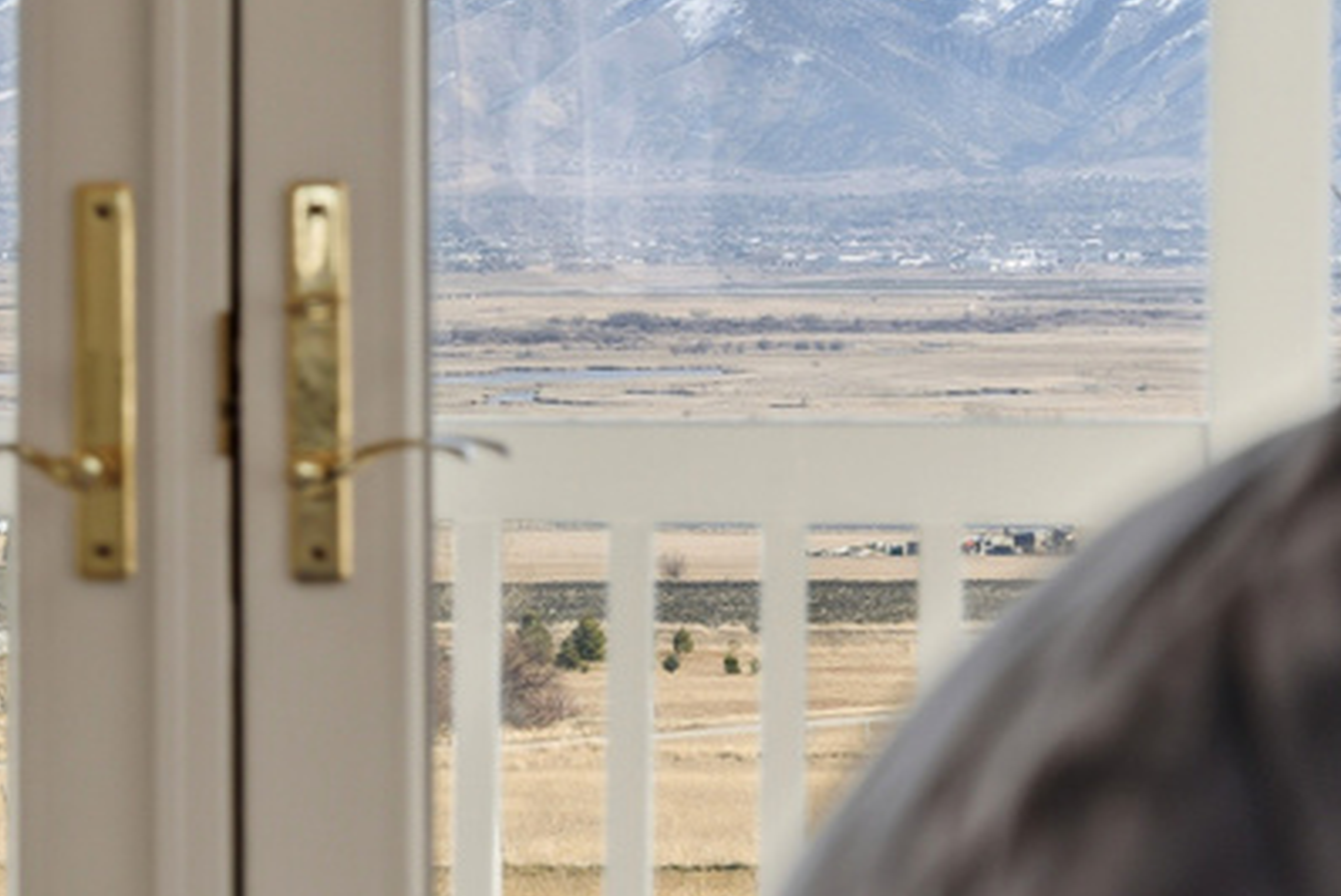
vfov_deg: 7.1
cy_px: 217
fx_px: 7194
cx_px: 465
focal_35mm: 193
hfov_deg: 10.6
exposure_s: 1/2000
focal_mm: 75
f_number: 8
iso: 100
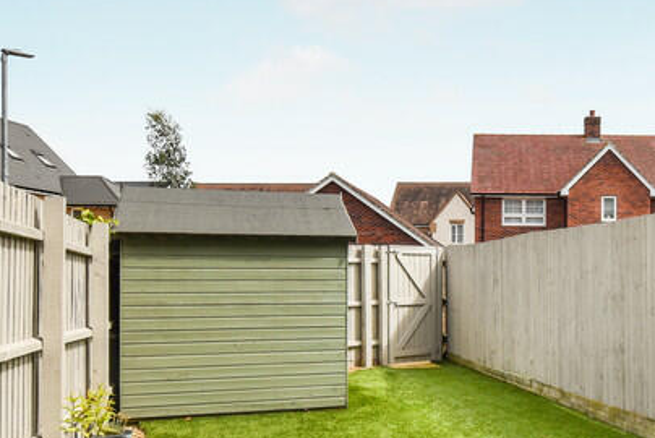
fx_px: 692
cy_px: 236
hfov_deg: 48.7
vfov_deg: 35.1
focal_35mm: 38
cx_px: 491
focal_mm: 10
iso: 100
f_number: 9
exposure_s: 1/320
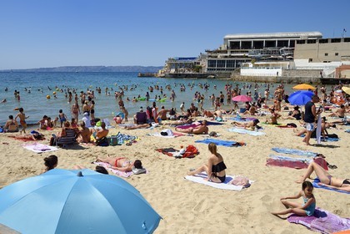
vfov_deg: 45.0
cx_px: 175
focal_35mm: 29
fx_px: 282
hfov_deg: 63.7
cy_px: 117
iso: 200
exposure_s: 1/400
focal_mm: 29
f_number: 13
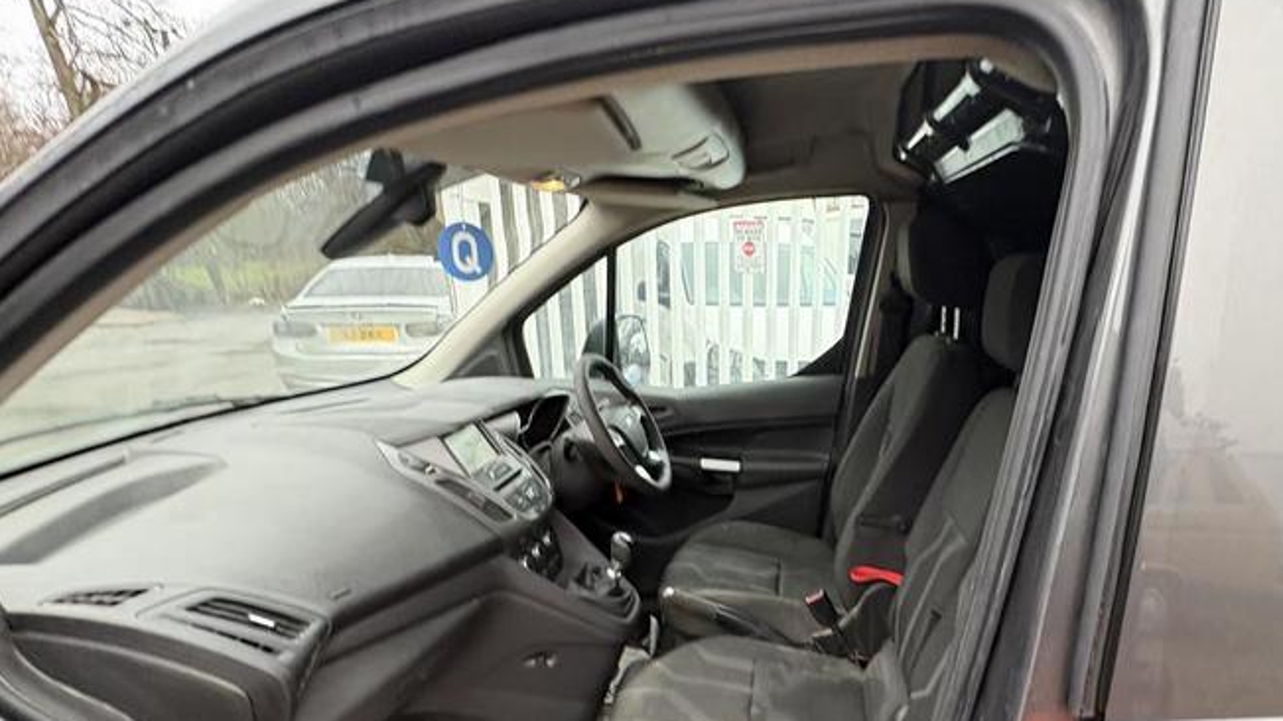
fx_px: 714
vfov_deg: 52.0
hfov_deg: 83.1
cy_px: 510
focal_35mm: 21
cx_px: 753
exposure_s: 1/60
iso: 250
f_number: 2.2
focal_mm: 2.22
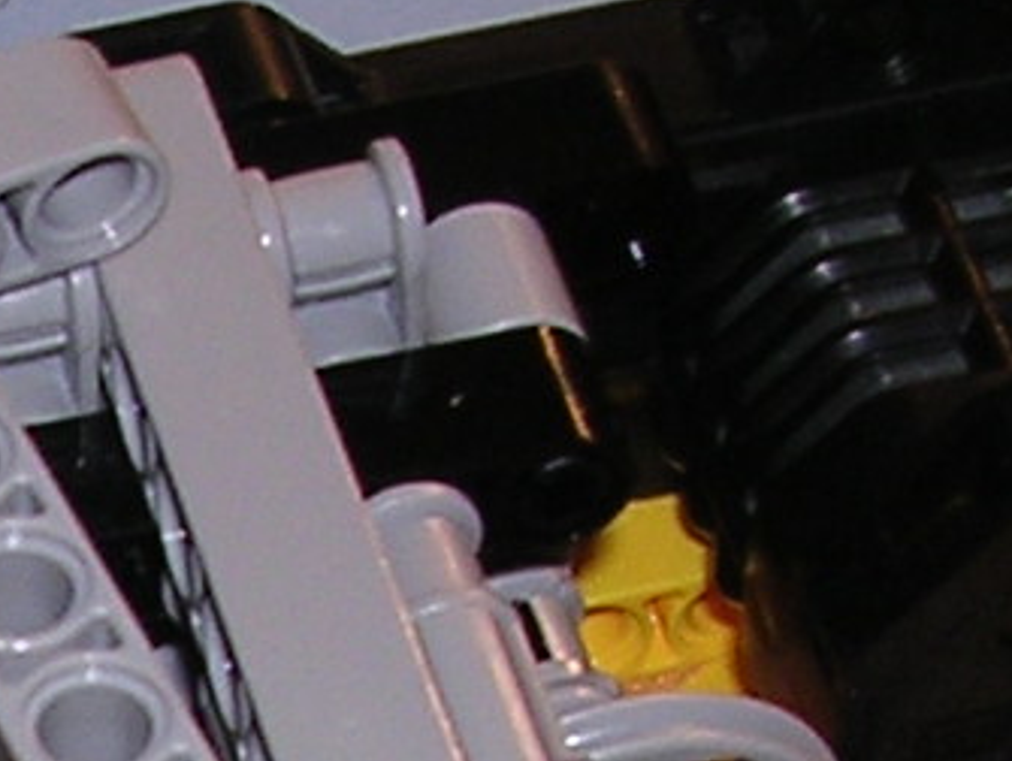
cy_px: 1607
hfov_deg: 8.2
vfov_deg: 6.2
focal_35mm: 232
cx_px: -764
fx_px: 6790
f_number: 2.8
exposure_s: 1/60.1
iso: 100
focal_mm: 5.8
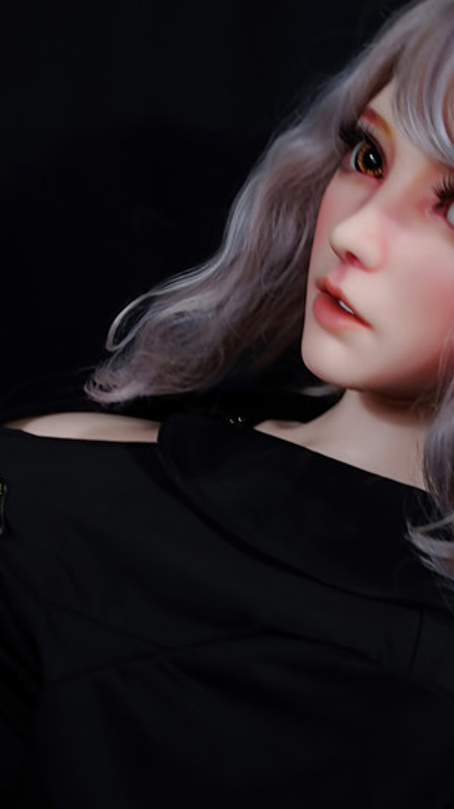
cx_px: 261
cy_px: 453
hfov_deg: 9.0
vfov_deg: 15.9
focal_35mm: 135
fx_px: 2893
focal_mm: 52
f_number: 5
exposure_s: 1/13
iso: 100
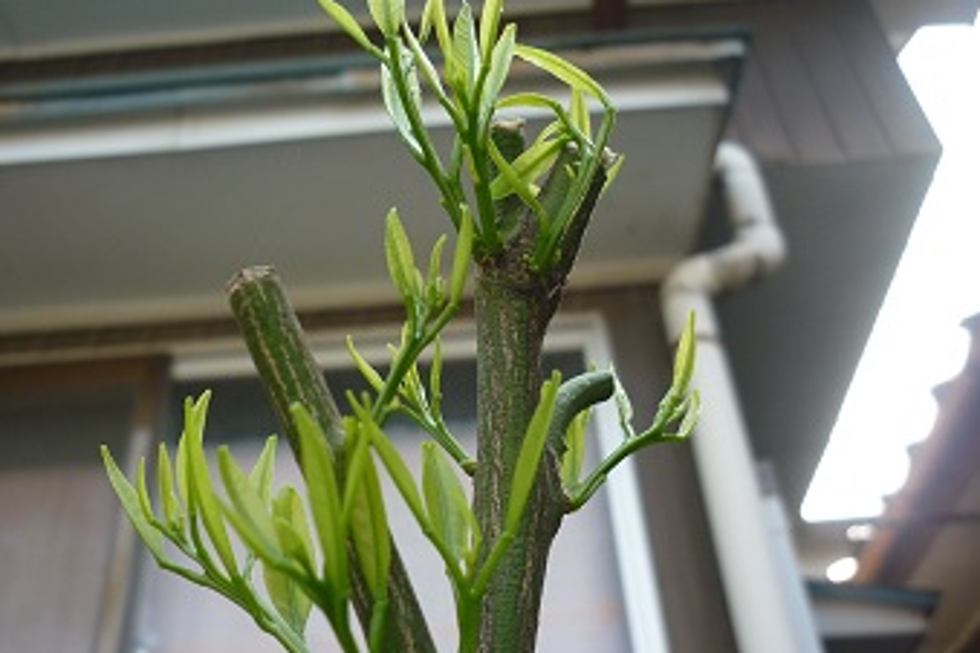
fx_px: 1007
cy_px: 329
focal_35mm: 37
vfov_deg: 35.9
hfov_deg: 51.9
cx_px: 458
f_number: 2.8
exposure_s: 1/200
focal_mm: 5.5
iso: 80
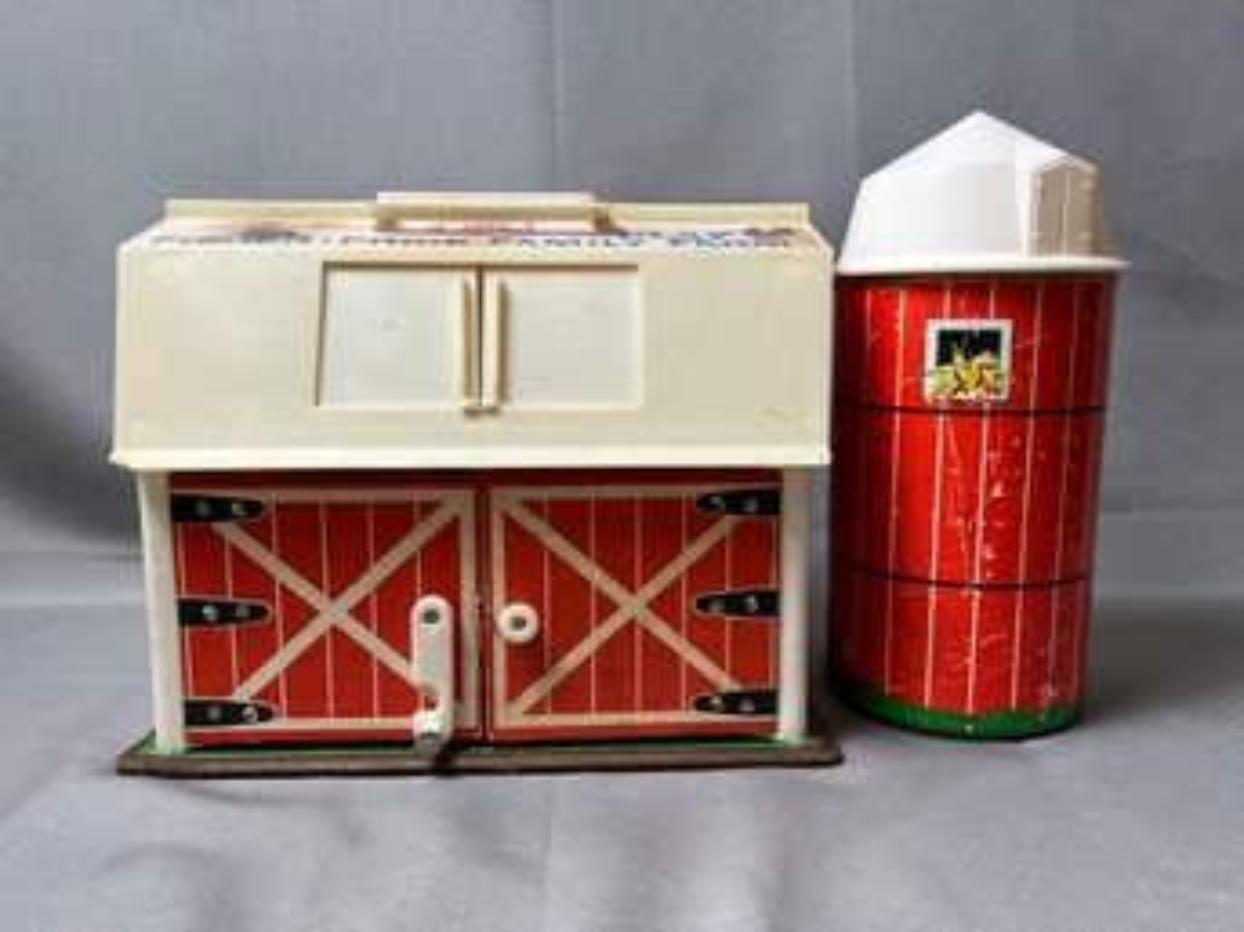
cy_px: 466
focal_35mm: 26
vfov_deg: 53.0
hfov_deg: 67.3
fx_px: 934
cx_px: 622
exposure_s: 1/120
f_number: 1.5
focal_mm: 5.7
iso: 80
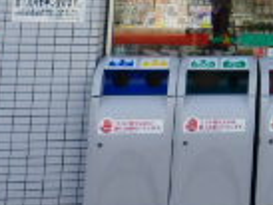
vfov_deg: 12.6
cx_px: 518
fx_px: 884
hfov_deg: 14.9
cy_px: -100
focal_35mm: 112
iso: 80
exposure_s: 1/320
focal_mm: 4.2
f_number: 3
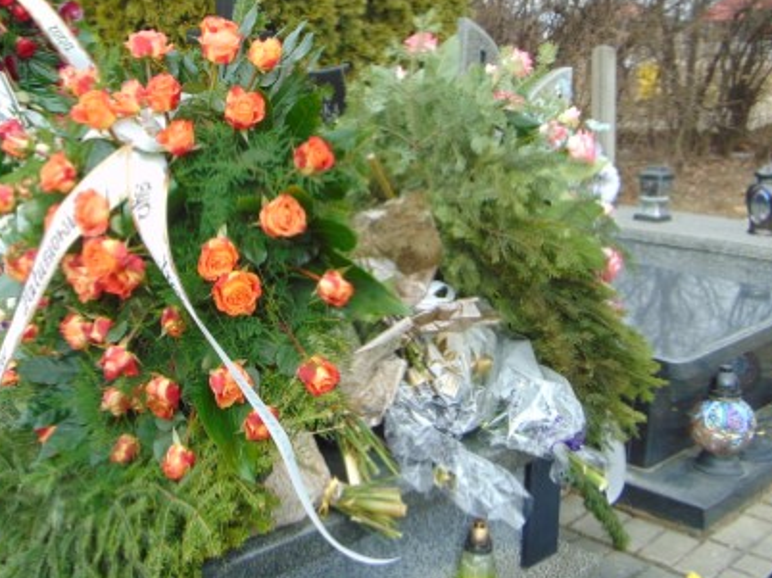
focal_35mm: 43
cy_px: 259
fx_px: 958
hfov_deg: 43.4
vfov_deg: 33.5
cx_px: 278
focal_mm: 4.9
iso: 80
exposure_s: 1/250
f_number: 3
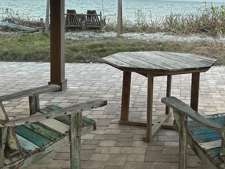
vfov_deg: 25.2
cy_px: 31
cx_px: 195
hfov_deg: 32.4
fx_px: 370
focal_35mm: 57
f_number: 1.78
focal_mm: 6.86
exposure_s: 1/120
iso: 80
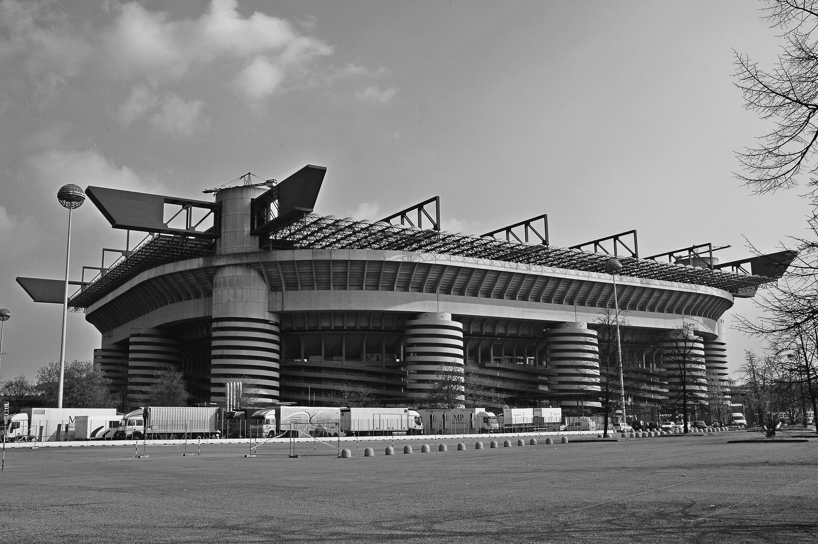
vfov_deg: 36.8
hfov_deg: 53.2
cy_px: 272
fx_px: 817
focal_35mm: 36
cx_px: 409
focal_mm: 24
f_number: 19
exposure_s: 1/180
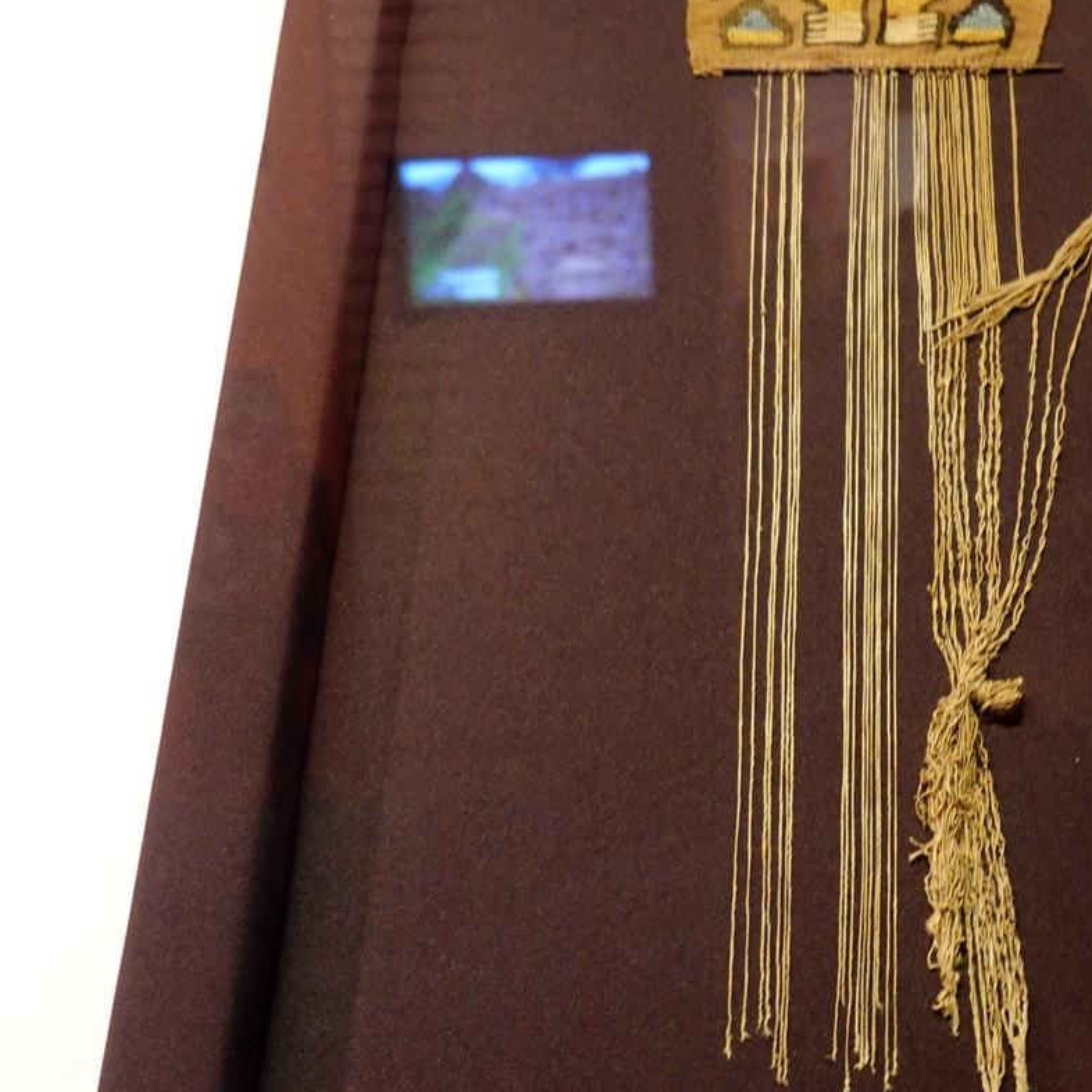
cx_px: 830
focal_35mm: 93
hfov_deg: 18.6
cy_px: 692
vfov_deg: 18.6
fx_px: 3319
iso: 800
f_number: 4
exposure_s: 1/8
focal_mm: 15.9
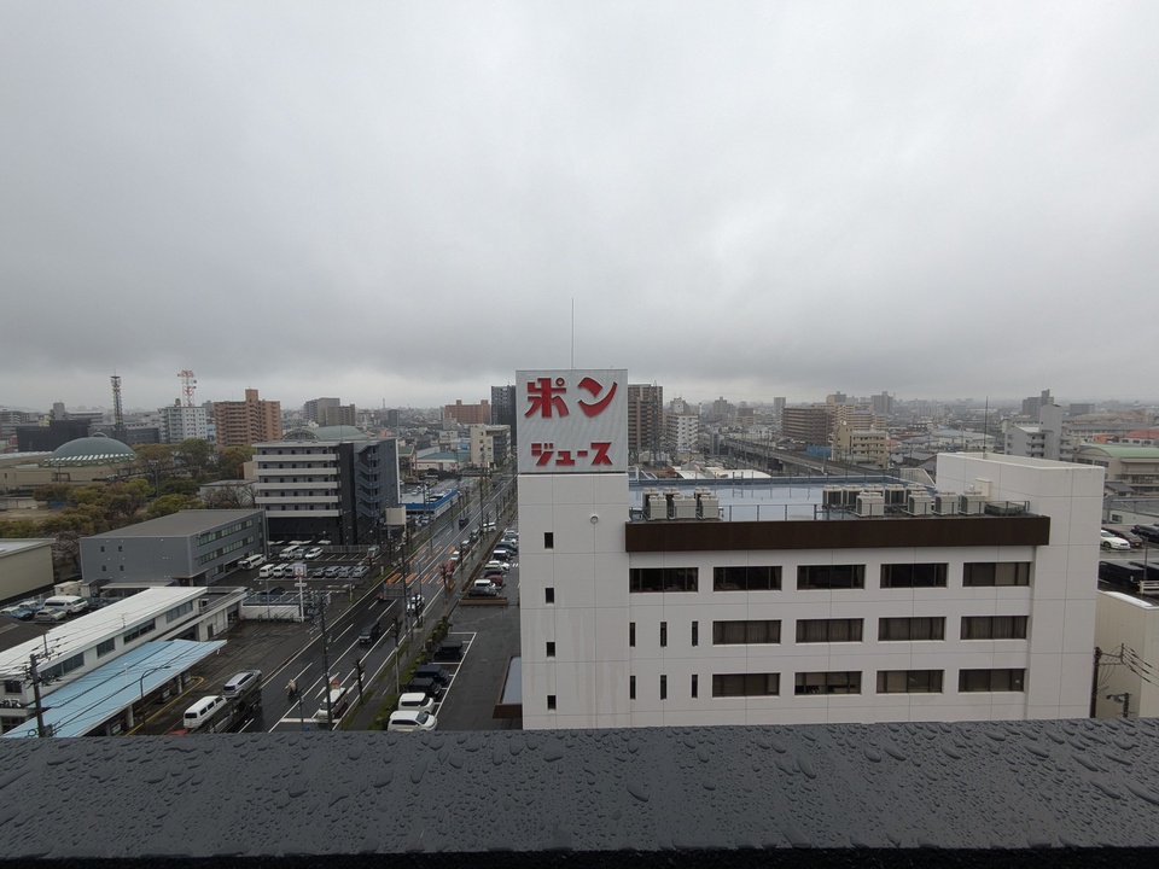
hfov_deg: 102.1
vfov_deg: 85.7
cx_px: 580
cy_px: 434
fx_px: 469
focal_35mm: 14
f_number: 2.2
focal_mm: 1.83
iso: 49
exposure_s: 1/201
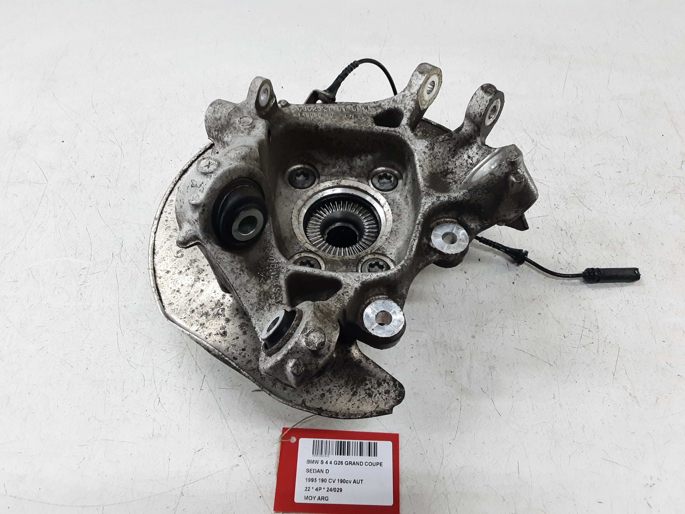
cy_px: 257
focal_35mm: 27
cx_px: 342
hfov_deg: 65.3
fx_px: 534
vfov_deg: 51.4
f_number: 1.9
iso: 100
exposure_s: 1/50
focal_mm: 2.91
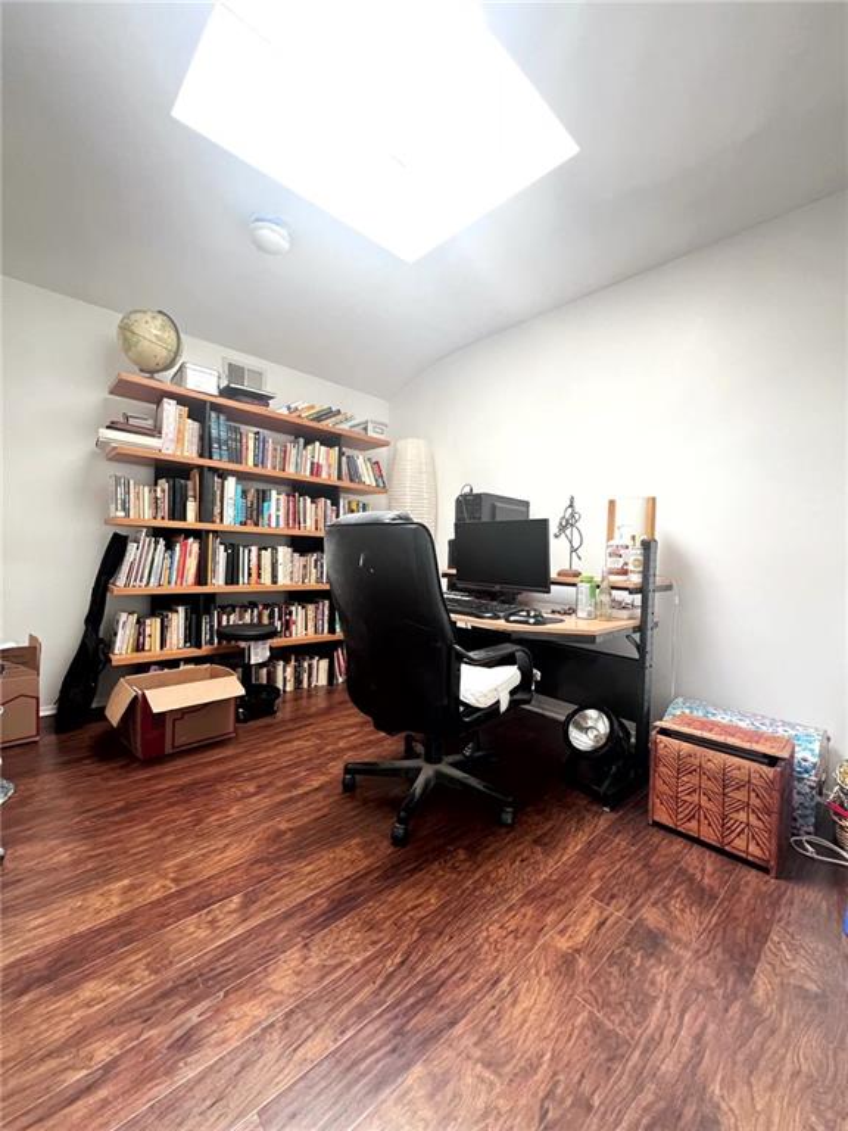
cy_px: 566
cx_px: 424
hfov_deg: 89.9
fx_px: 425
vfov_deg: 106.2
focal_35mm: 13
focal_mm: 1.57
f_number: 1.8
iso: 400
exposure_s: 1/60
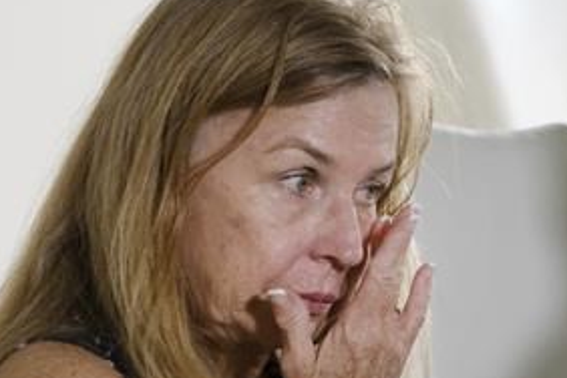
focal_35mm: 465
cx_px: 603
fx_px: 7323
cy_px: 329
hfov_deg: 4.4
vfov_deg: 3.0
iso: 2500
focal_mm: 134.4
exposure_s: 1/170
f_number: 8
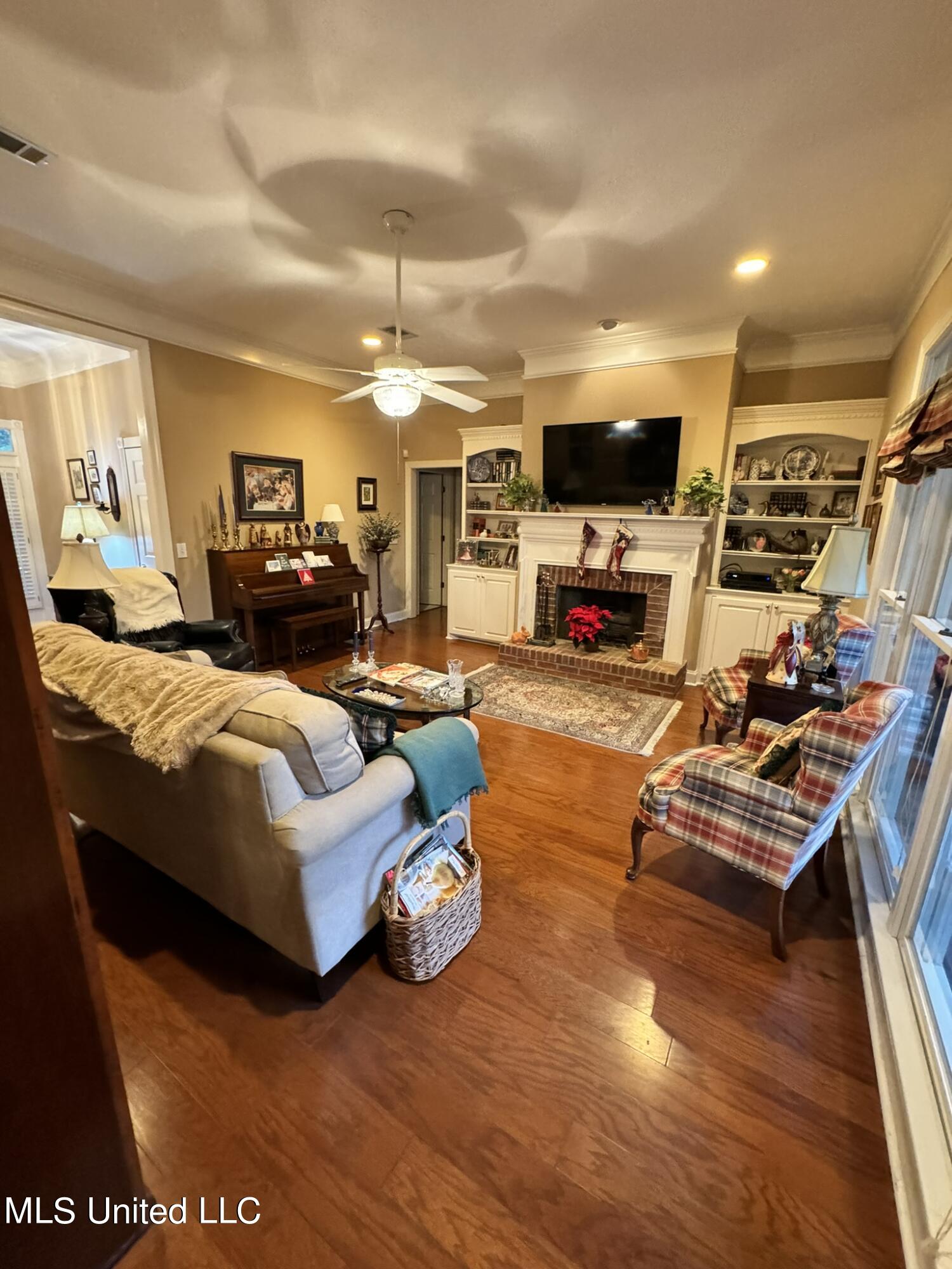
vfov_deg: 102.1
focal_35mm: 14
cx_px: 476
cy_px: 634
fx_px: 513
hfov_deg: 85.7
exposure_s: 1/60
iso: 1000
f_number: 2.2
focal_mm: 2.22
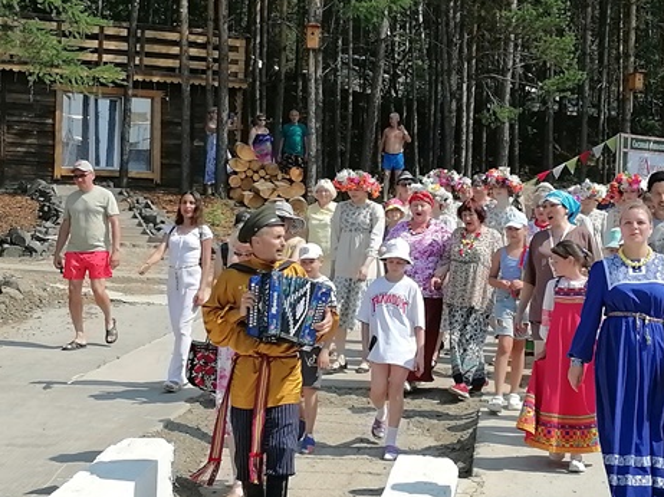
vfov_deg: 18.6
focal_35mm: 79
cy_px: 217
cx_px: 434
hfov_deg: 24.6
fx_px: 1515
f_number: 1.8
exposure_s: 1/1170
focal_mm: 5.3
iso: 50
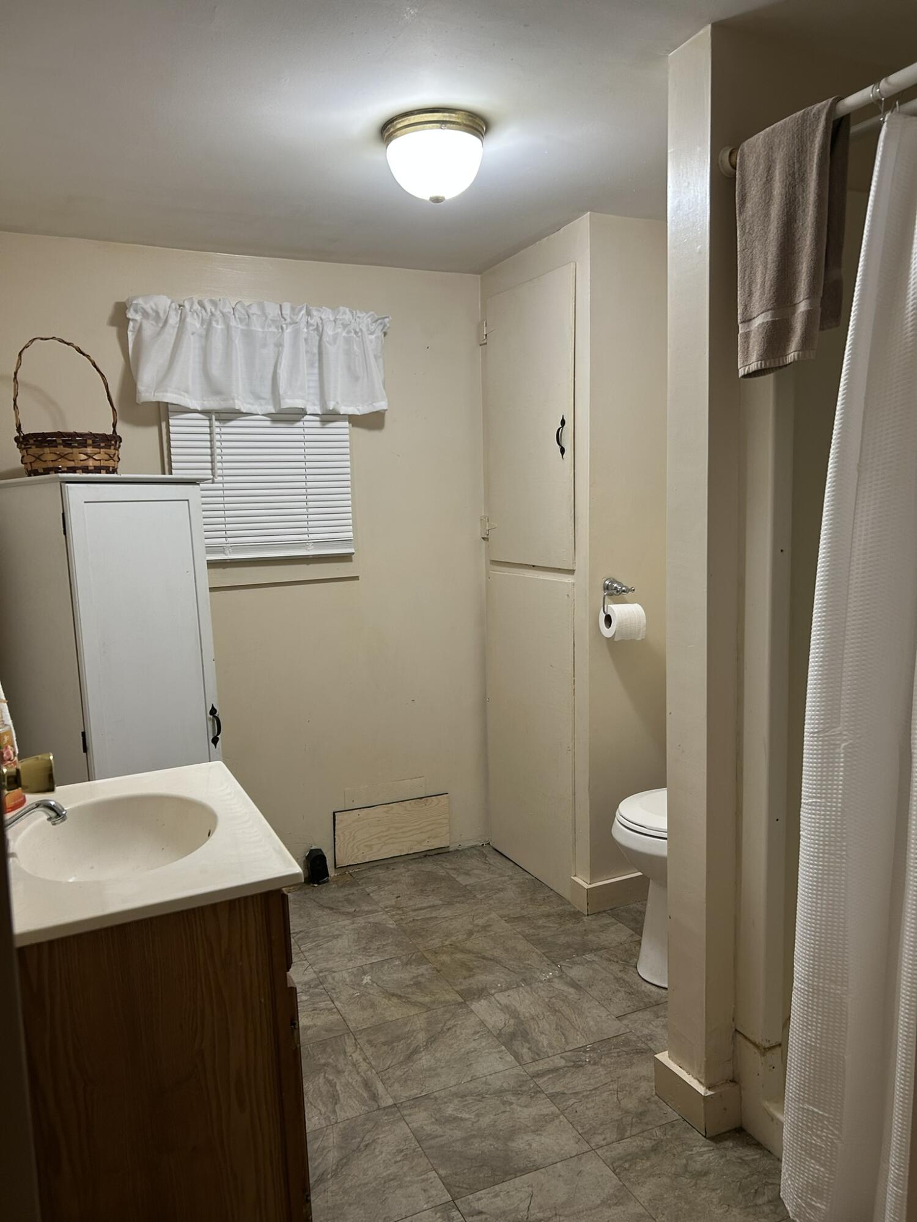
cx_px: 458
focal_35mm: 26
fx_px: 918
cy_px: 611
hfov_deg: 53.1
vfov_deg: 67.3
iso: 100
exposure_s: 1/60
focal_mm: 5.7
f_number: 1.5
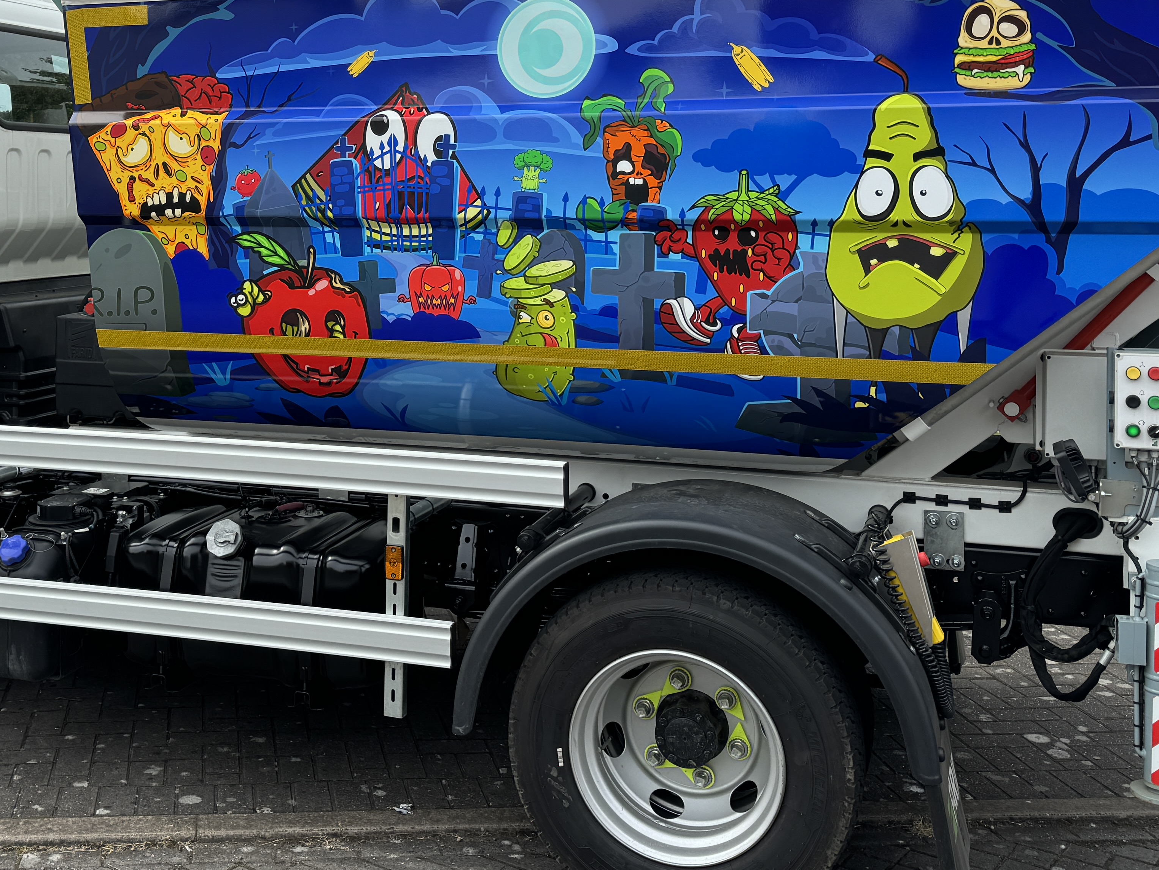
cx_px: 398
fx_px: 1507
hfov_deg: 41.6
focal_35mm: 45
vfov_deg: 31.6
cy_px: 220
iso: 80
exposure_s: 1/1923
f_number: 1.78
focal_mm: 6.76
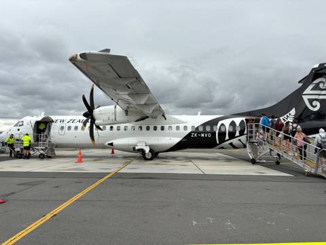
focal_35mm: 26
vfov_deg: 53.1
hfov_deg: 67.3
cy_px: 122
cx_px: 163
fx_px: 245
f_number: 1.6
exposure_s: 1/1706
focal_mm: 5.96
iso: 50
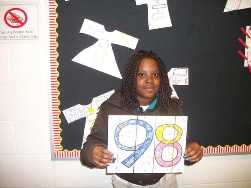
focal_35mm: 32
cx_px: 126
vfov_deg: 44.1
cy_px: 94
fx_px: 232
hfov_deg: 56.9
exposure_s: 1/30
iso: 160
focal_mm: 5.7
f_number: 2.9
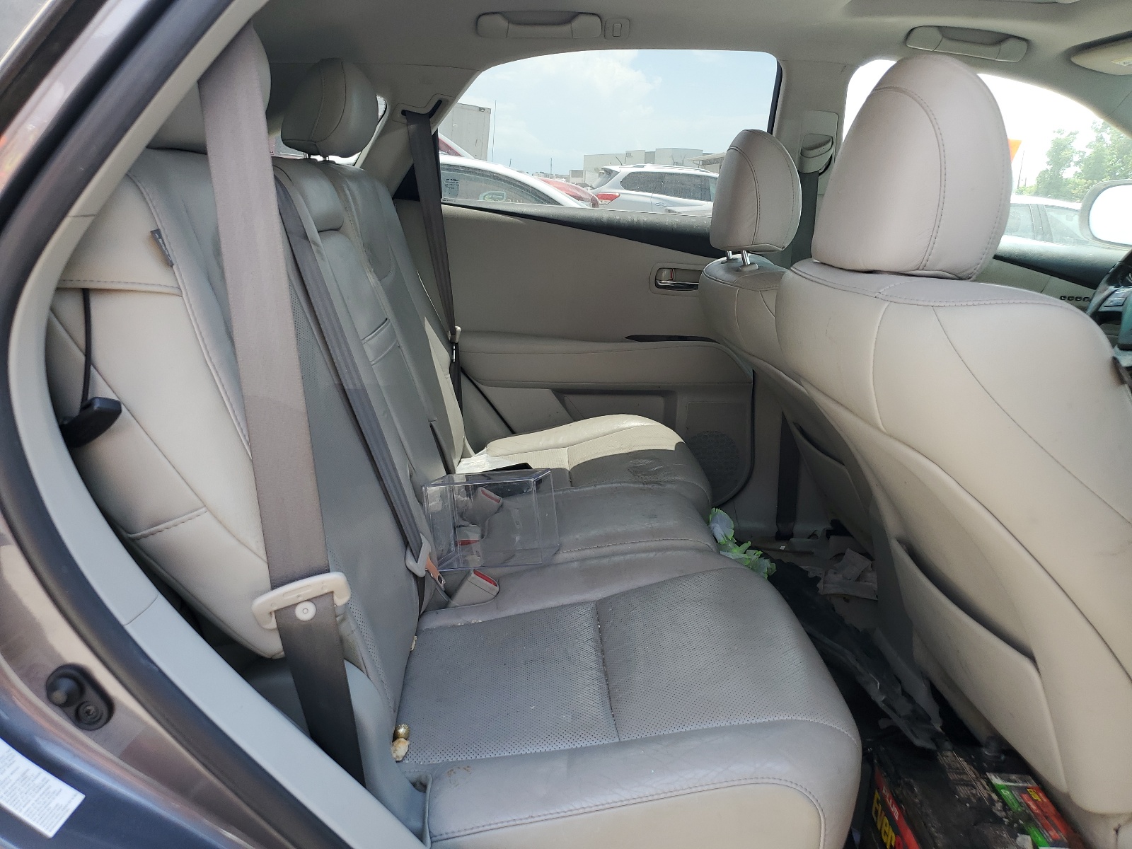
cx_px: 566
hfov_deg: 67.3
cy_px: 424
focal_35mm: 26
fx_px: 850
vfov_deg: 53.1
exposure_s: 1/556
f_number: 1.5
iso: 50
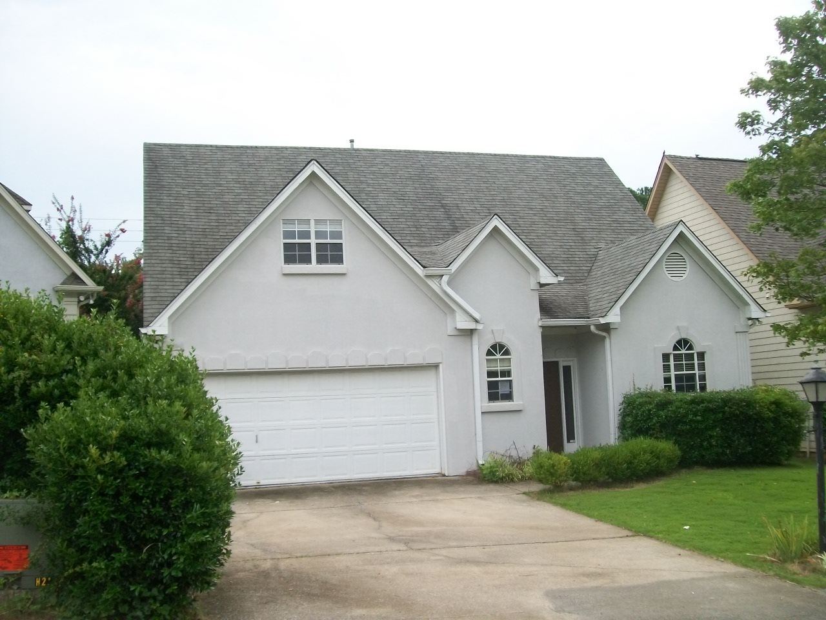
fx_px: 859
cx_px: 413
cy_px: 310
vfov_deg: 39.7
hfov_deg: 51.4
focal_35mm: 36
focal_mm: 6
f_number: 2.7
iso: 80
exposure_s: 1/320
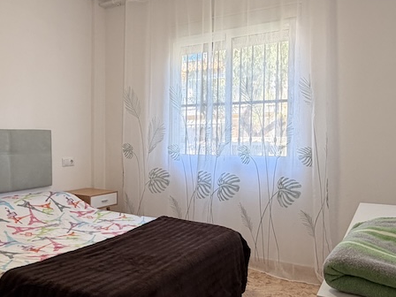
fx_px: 366
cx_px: 170
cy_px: 156
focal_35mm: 32
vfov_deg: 44.1
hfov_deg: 56.6
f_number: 2.2
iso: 160
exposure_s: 1/50
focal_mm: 2.22
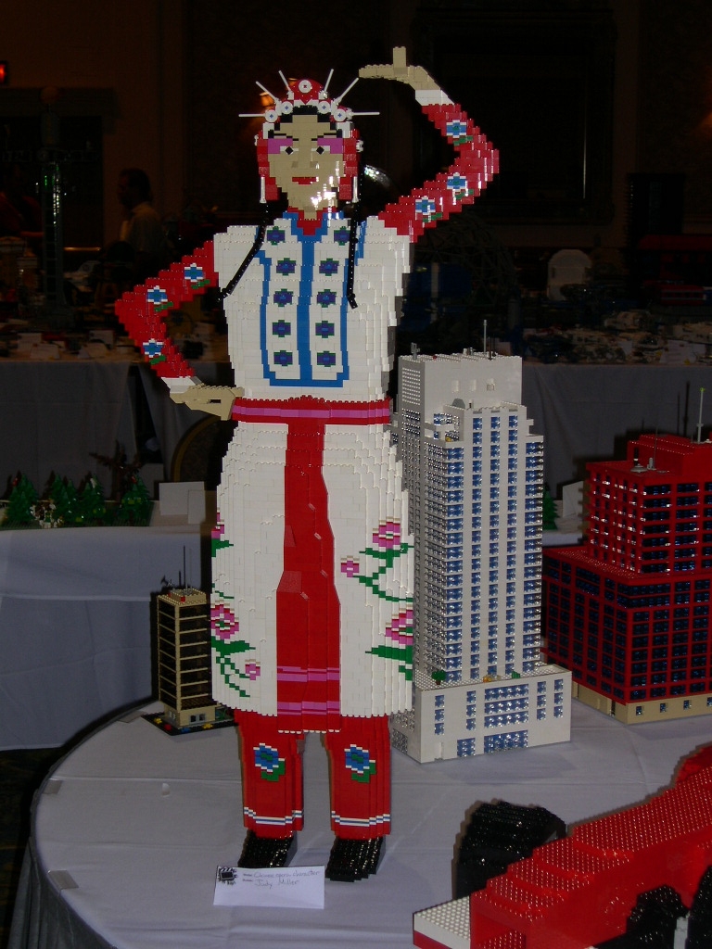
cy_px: 474
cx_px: 356
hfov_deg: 23.7
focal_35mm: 62
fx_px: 1700
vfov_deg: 31.2
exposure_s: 1/60
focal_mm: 13.2
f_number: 3.5
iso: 100
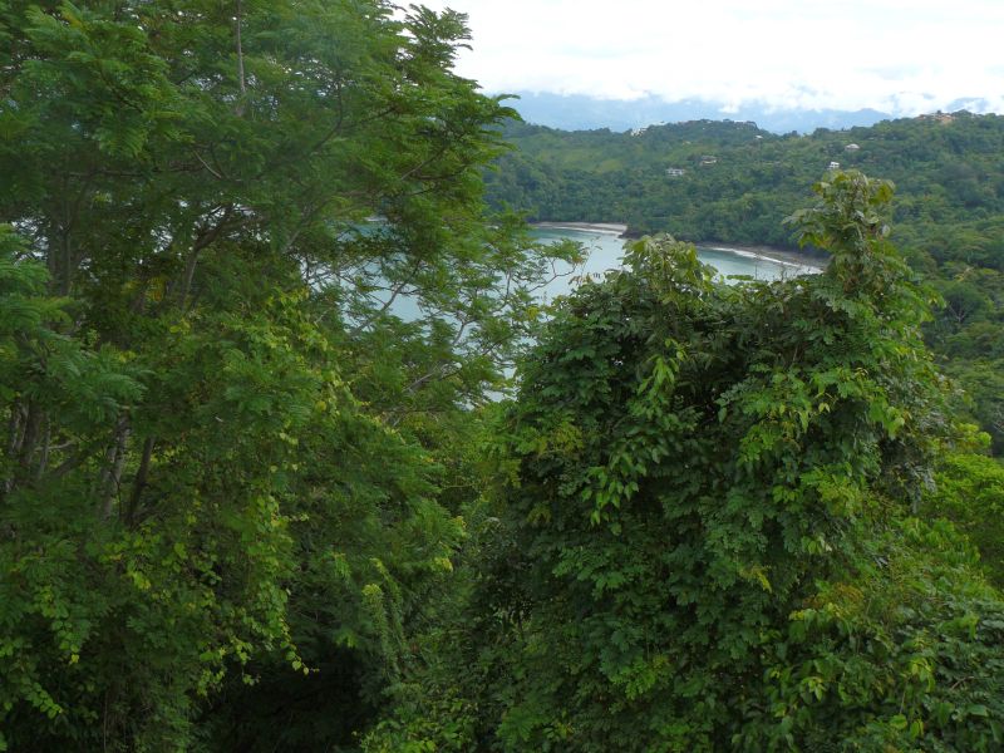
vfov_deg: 39.7
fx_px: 1044
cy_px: 376
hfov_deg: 51.4
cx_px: 502
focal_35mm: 36
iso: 100
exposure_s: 1/200
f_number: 5
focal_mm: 6
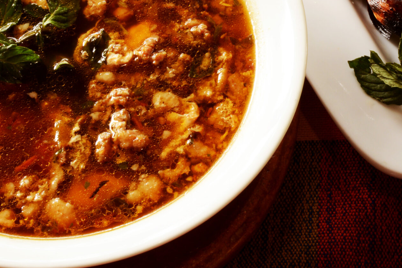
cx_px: 229
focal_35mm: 107
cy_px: 46
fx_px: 1195
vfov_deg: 12.7
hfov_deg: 19.1
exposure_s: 1/2
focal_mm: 35
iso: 200
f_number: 22
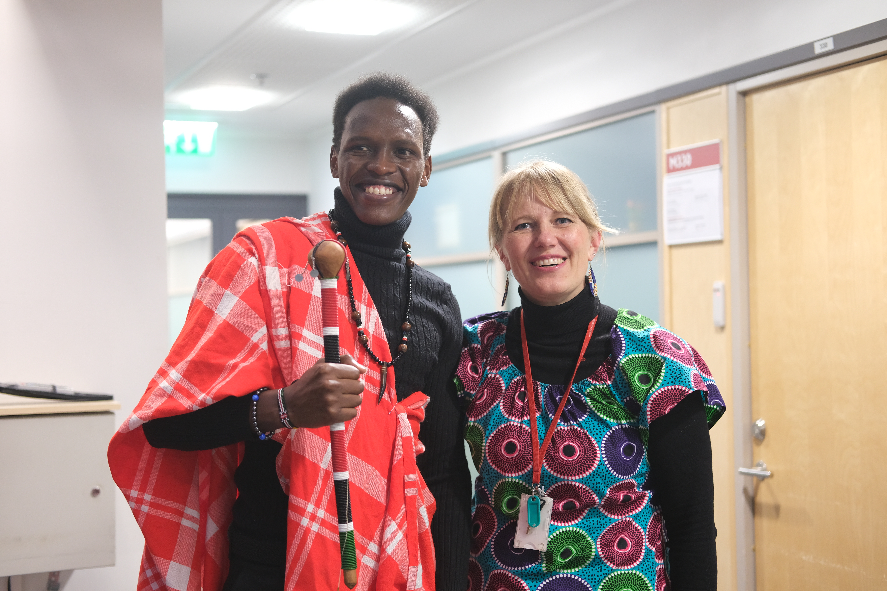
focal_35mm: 53
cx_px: 444
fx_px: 1306
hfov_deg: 37.5
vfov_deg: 25.5
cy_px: 296
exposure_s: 1/60
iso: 1000
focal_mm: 35
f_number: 2
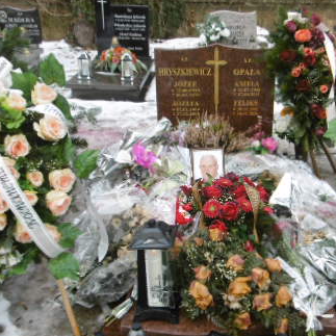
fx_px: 461
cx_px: 212
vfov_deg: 39.9
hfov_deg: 39.7
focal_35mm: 42
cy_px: 193
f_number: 3.1
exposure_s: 1/125
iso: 100
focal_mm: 4.3
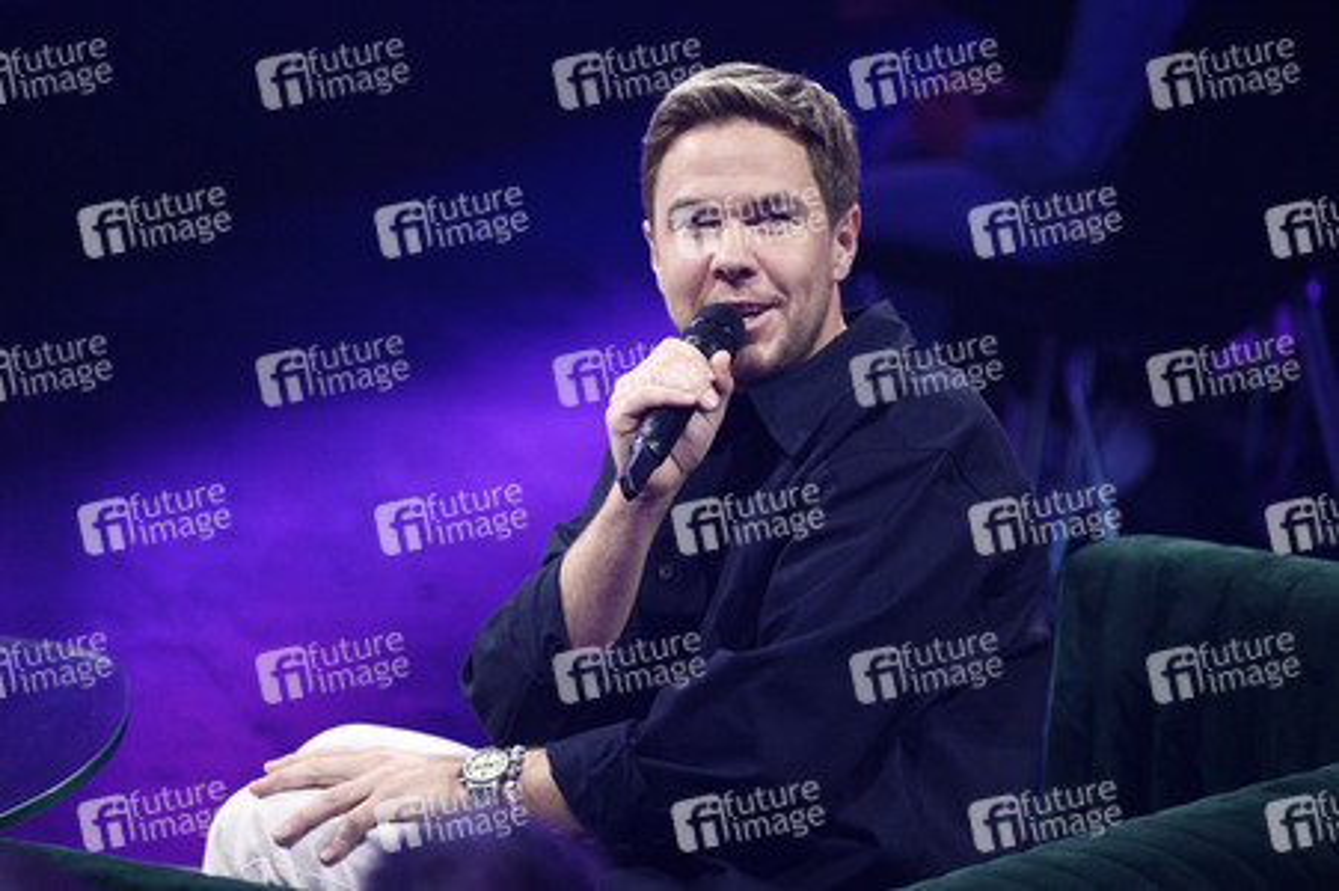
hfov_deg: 4.1
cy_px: 446
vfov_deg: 2.7
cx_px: 670
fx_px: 18583
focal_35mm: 500
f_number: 5.6
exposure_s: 1/250
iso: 6400
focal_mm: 500
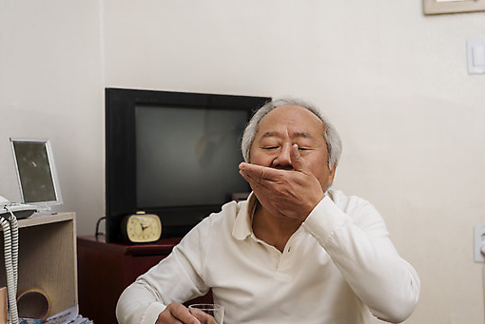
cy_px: 146
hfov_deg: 36.8
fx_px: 728
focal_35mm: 54
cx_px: 252
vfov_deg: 25.1
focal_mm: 46
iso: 200
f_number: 2.8
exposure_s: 1/125
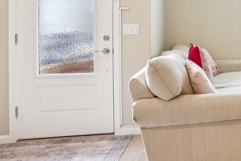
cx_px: 289
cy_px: 19
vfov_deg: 29.4
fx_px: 294
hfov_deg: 35.2
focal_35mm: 44
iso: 400
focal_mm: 16
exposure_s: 1/20
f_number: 8
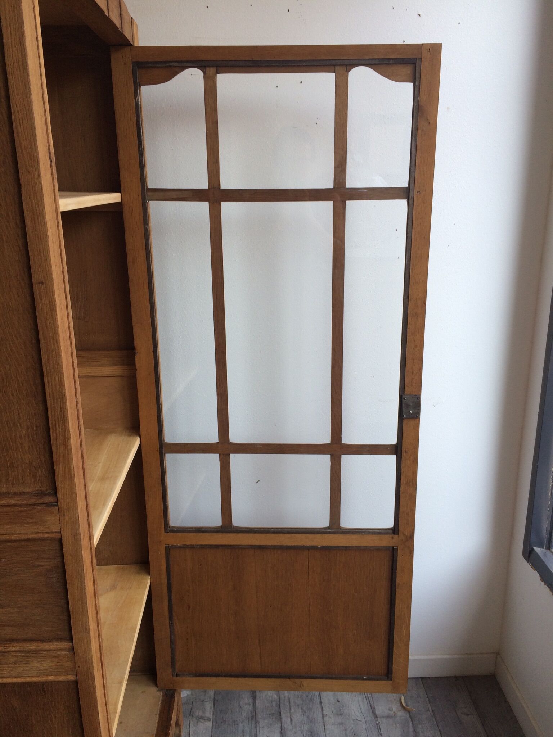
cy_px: 368
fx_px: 618
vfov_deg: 61.7
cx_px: 276
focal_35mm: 29
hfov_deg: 48.2
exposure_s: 1/106
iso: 32
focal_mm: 4.15
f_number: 2.2
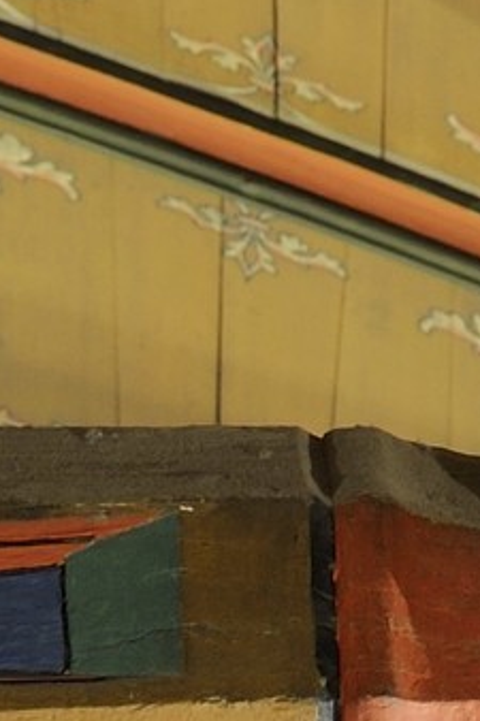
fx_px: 22822
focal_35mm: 1140
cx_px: -802
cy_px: 1976
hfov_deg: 1.2
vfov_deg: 1.8
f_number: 10
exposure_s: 3
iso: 200
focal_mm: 160
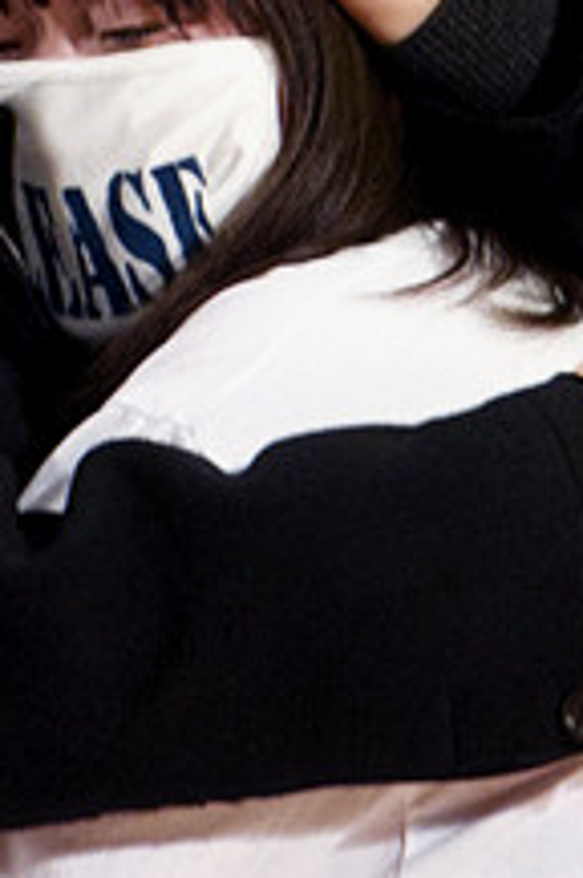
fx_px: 13500
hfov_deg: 2.5
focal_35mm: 554
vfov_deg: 3.7
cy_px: 164
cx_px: 57
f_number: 5.6
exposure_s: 1/125
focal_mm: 200
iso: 3200
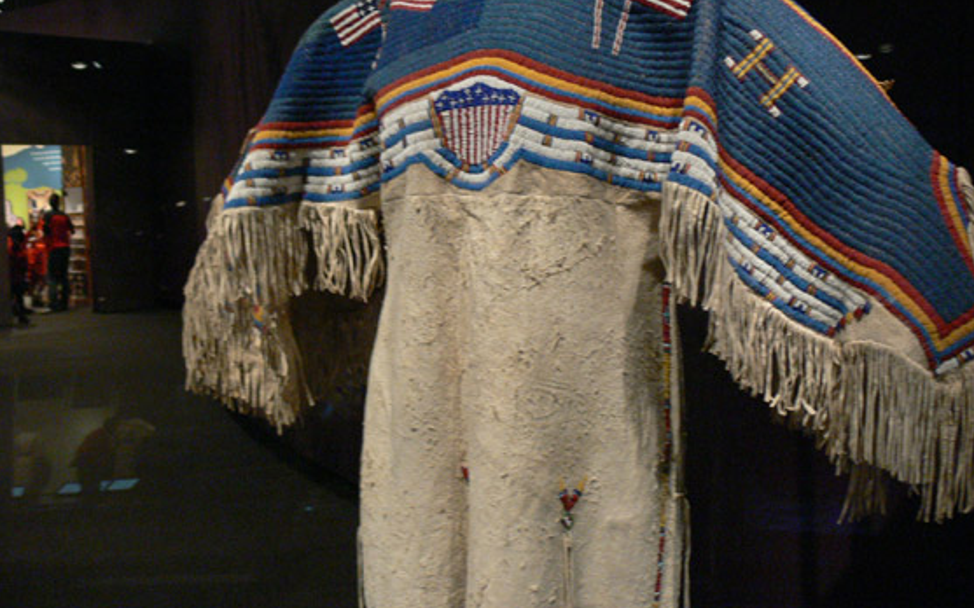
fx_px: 1009
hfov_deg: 51.5
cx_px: 484
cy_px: 267
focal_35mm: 38
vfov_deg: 33.5
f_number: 2.8
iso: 200
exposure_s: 1/4
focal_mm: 7.4
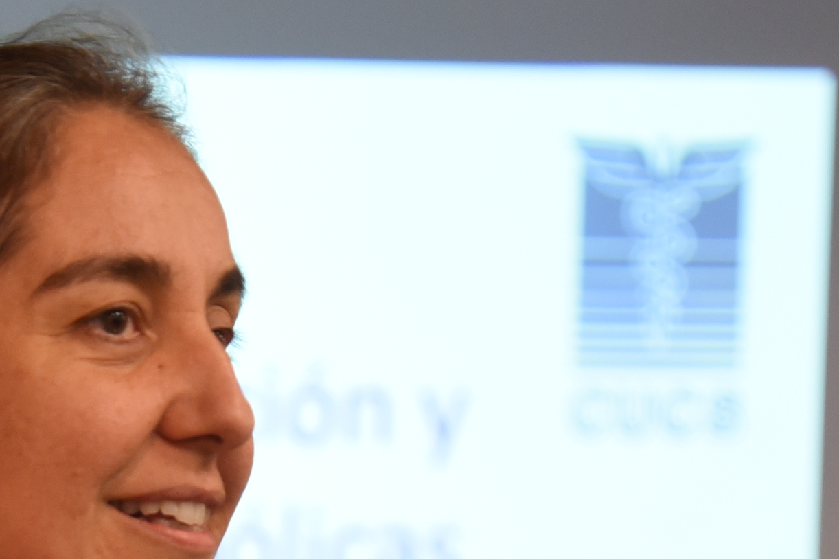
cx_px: -193
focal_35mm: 277
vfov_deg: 4.9
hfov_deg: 7.4
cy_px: 896
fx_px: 6454
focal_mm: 75
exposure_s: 1/40
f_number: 4
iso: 1600
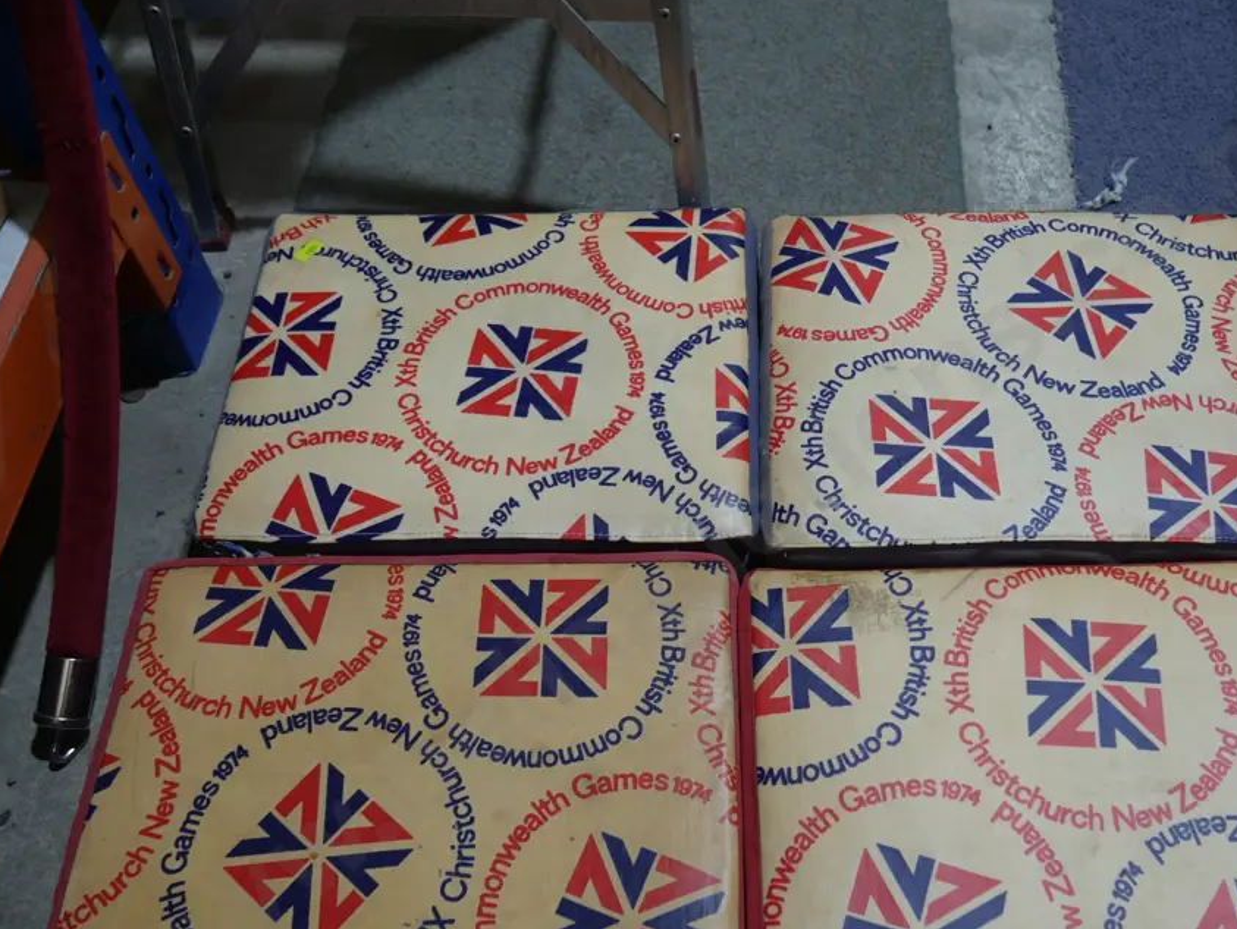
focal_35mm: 34
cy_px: 555
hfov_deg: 53.7
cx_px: 716
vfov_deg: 41.6
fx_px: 1216
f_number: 3.5
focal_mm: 14
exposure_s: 1/100
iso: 200
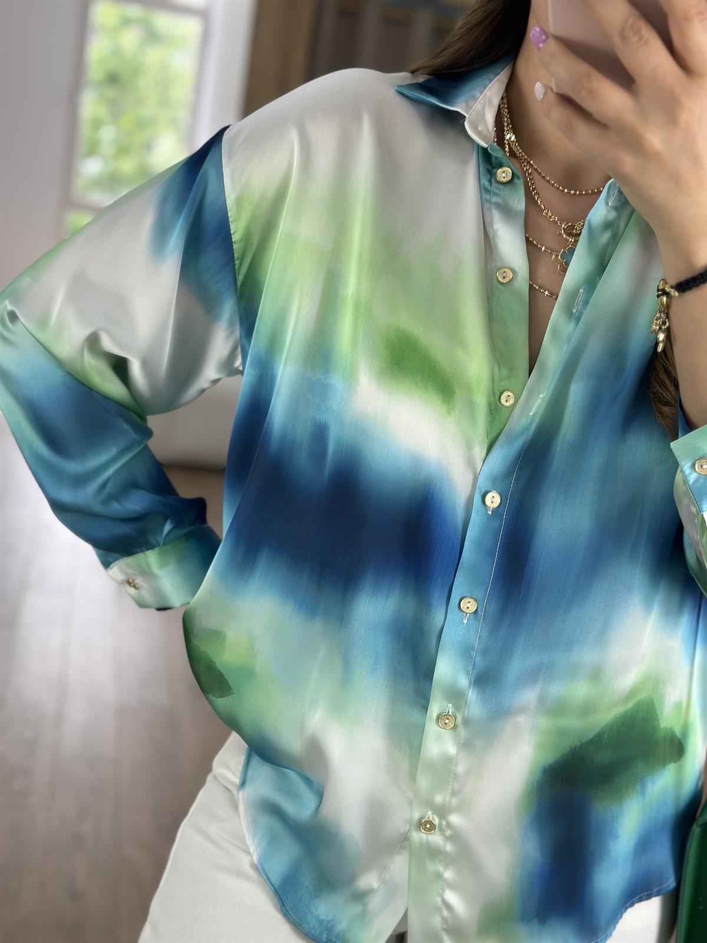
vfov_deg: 39.7
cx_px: 354
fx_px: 1307
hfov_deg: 30.3
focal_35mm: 48
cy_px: 472
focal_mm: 6.86
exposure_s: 1/212
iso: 80
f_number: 1.78
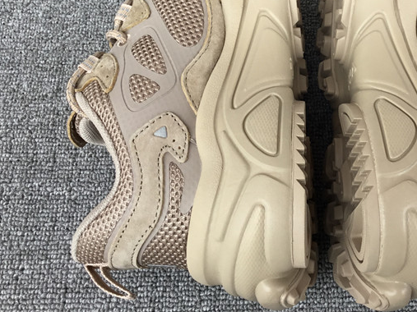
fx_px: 662
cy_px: 74
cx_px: 307
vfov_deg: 26.2
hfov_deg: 34.3
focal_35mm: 55
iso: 25
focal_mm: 3.3
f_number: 2.4
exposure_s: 1/50
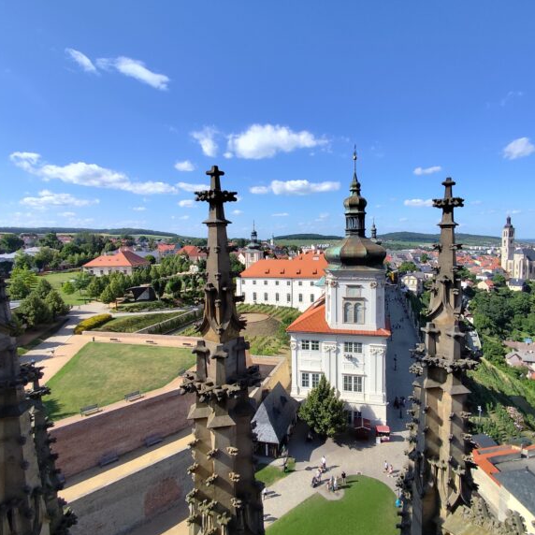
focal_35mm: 19
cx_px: 319
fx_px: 332
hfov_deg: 76.9
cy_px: 269
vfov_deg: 77.7
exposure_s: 1/1508
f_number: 2.2
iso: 50
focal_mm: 1.65
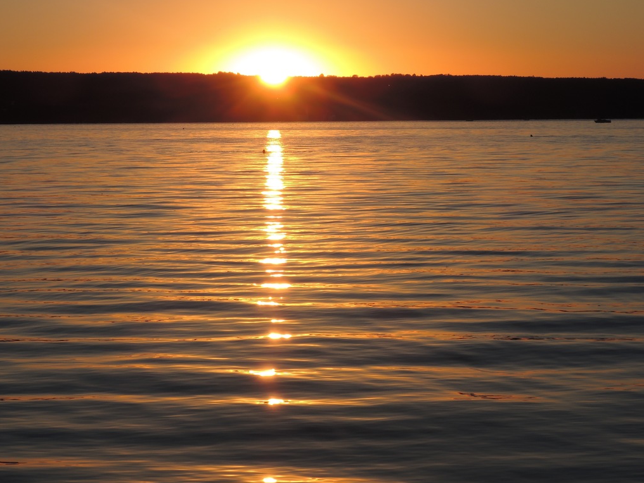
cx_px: 322
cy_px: 242
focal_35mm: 121
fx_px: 2251
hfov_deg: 16.3
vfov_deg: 12.2
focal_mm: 25.5
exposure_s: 1/320
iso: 80
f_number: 7.1
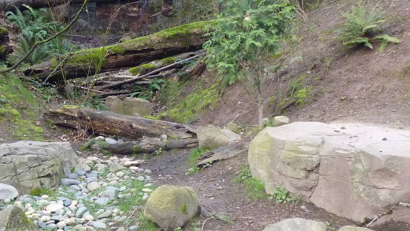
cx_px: 103
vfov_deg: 25.4
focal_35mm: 47
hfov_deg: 42.4
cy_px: 138
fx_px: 511
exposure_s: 1/100
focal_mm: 4.1
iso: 400
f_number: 3.3
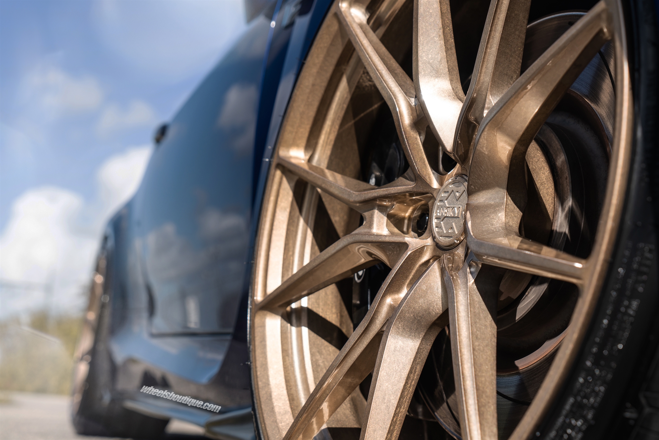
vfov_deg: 24.6
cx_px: 330
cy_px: 220
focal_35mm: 55
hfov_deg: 36.2
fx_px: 1007
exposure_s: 1/200
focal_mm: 55
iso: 125
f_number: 6.3
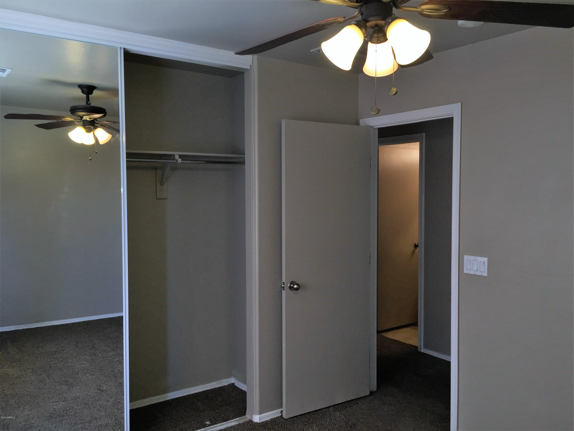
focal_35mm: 29
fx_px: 481
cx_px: 287
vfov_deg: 48.2
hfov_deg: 61.7
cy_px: 216
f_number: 2.2
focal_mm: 4.15
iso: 32
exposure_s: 1/30
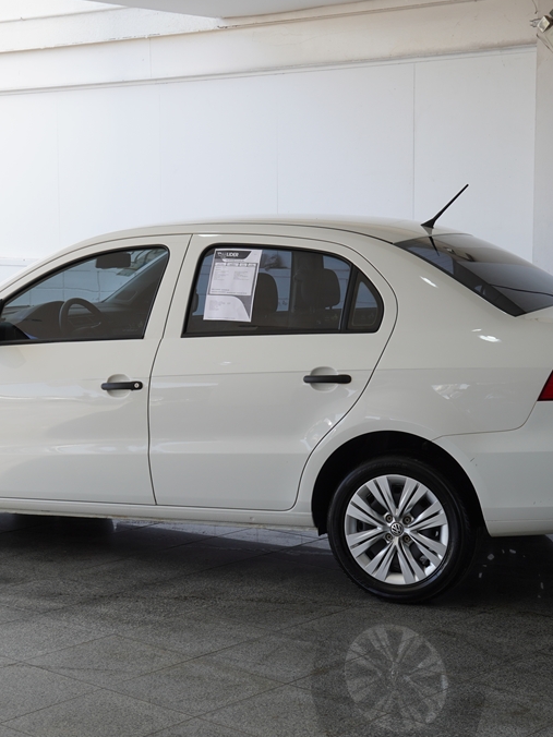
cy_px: 369
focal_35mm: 68
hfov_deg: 21.7
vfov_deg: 28.7
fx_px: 1443
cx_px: 279
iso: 100
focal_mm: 31
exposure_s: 1/100
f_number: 5
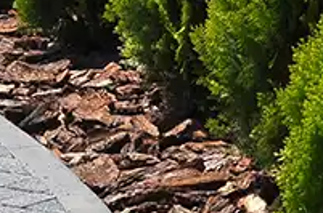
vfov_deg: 5.4
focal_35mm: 254
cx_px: 87
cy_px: 259
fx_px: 2274
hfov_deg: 8.1
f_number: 11
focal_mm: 34
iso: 200
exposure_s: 1/500
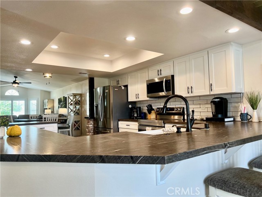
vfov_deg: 53.1
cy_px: 98
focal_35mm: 26
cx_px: 131
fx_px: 197
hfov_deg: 67.3
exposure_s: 1/120
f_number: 1.5
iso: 80
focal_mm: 5.7
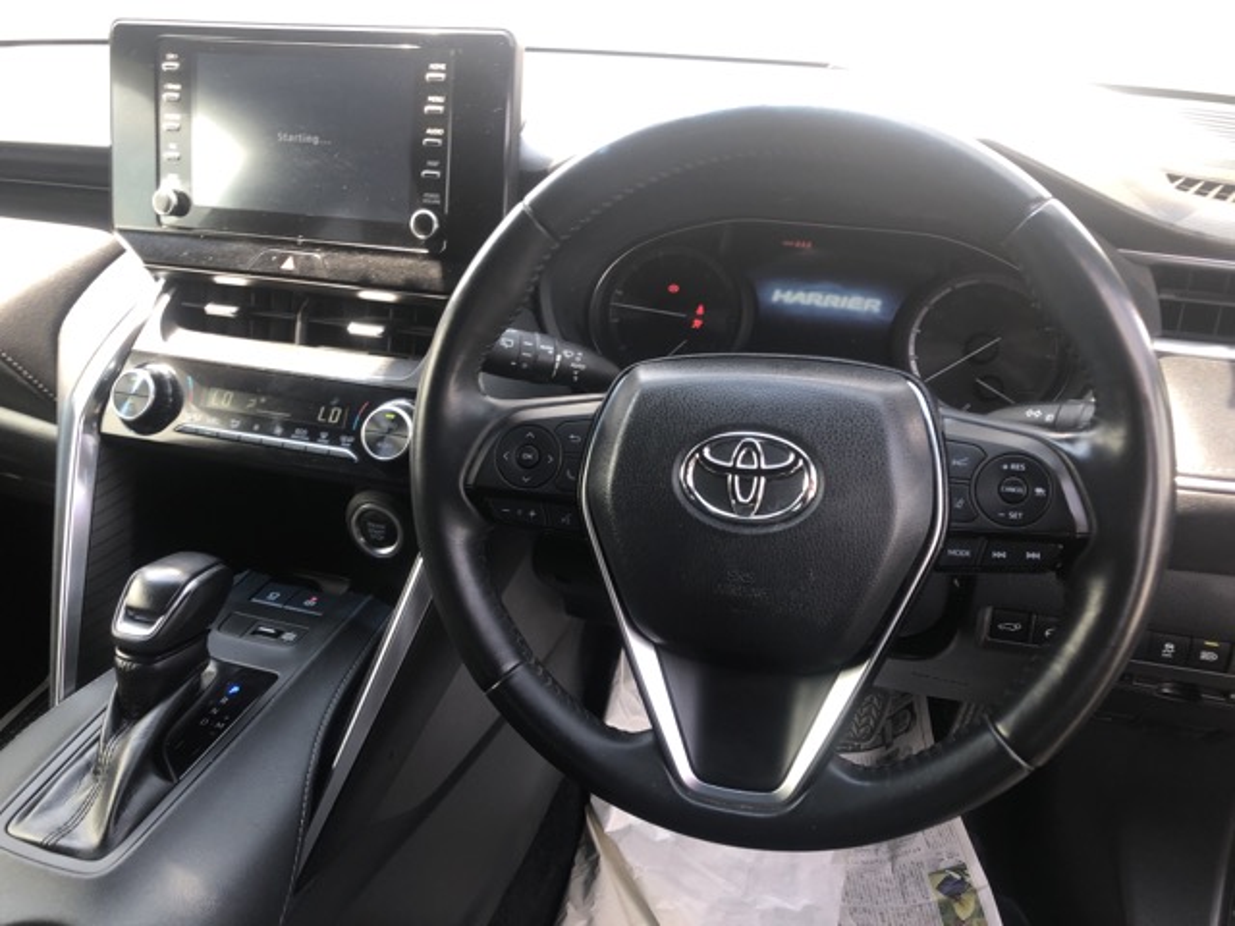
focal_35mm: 28
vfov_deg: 49.7
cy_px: 463
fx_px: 999
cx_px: 618
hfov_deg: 63.4
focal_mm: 3.99
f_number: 1.8
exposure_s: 1/60
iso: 25
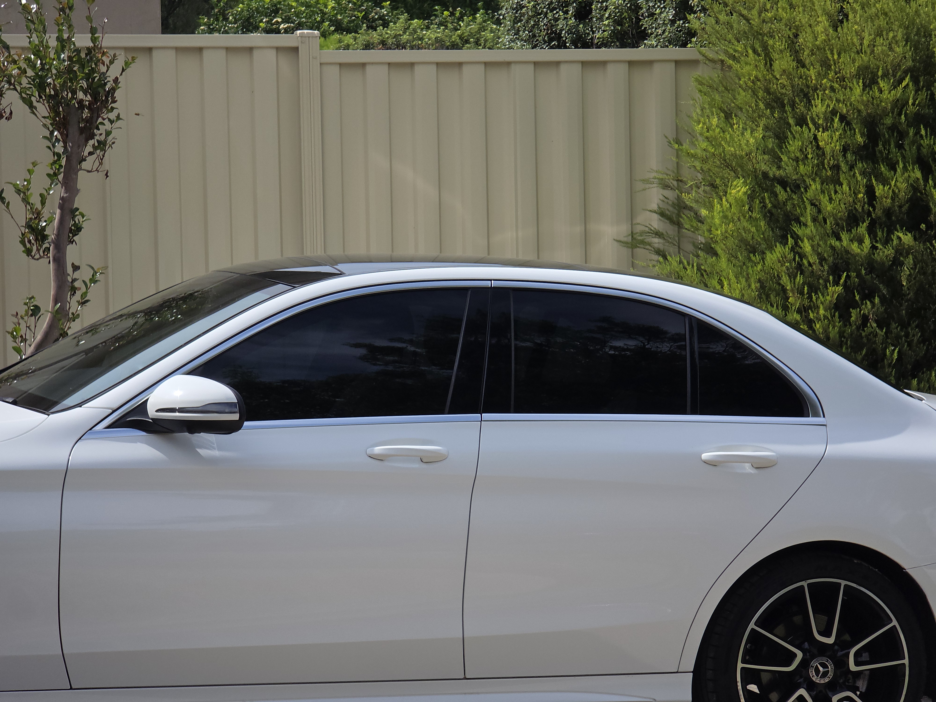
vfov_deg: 12.9
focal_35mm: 115
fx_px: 3110
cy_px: 351
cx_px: 468
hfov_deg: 17.1
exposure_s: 1/1476
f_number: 3.4
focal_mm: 18.6
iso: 64
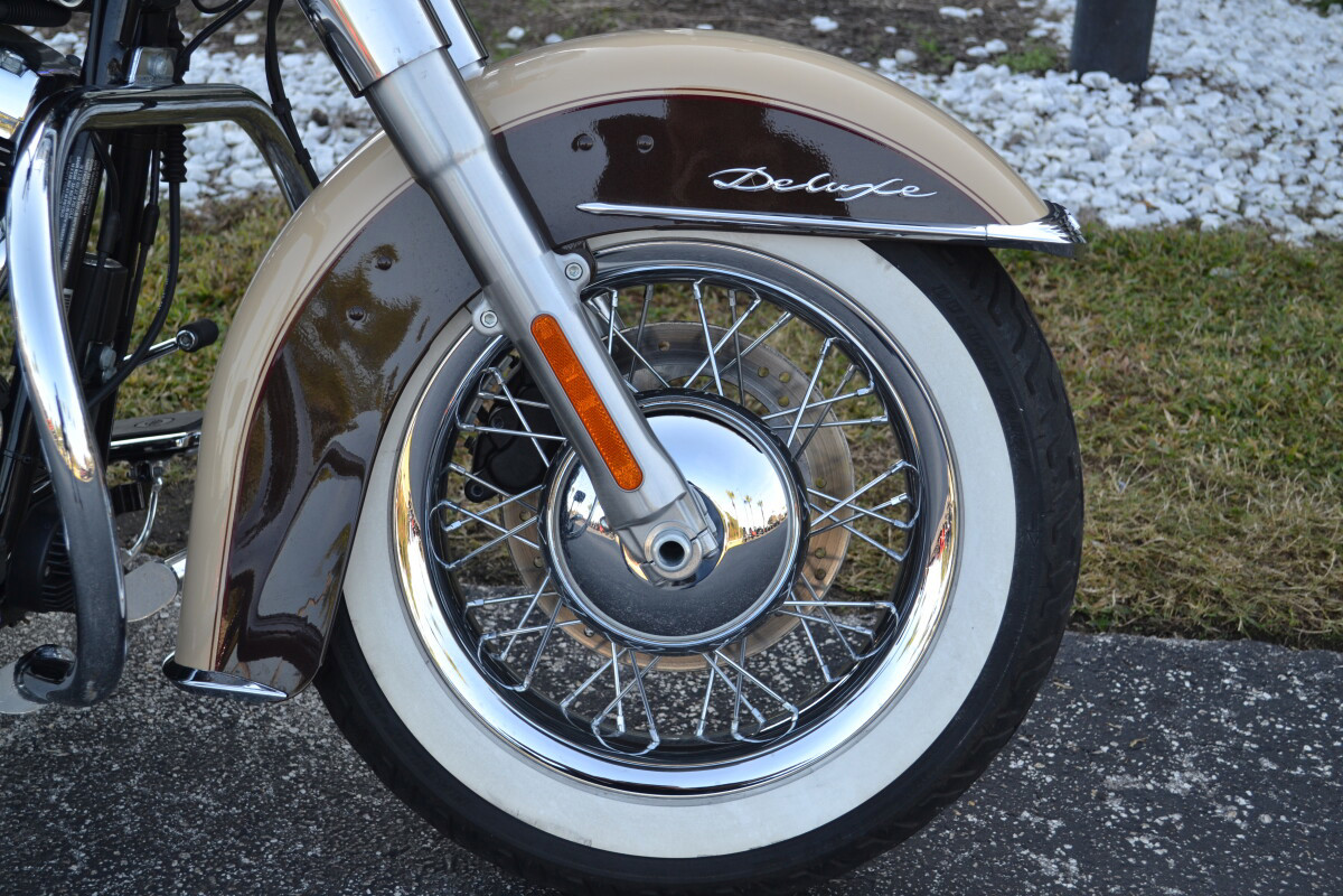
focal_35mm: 54
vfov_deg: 25.1
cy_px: 448
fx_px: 2014
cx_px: 672
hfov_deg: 36.9
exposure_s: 1/125
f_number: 5.6
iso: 160
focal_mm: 36
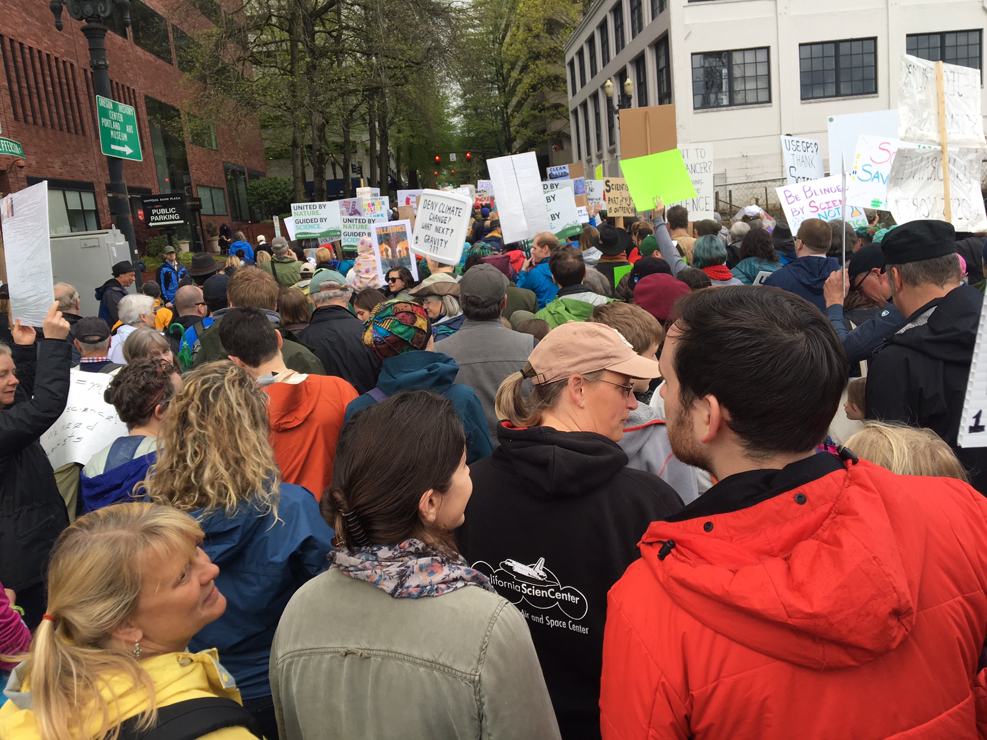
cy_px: 370
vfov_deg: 48.2
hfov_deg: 61.7
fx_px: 827
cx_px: 494
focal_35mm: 29
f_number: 2.2
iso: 25
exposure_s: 1/370
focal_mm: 4.15
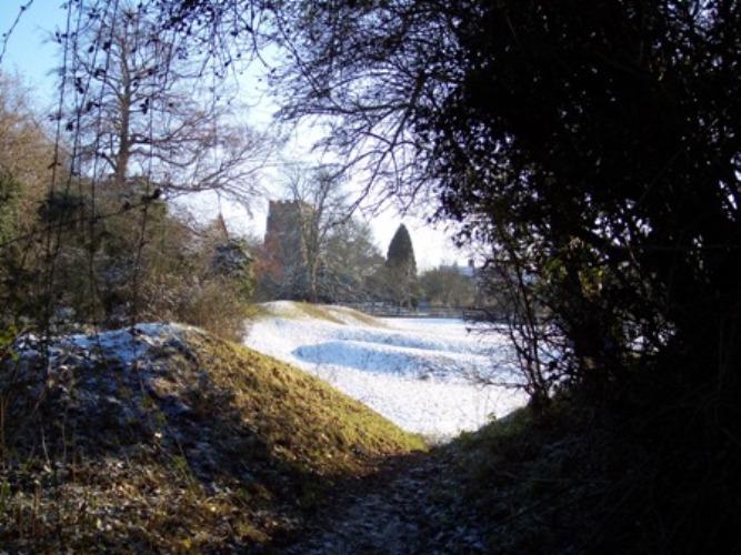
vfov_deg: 37.7
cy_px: 278
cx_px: 370
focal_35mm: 38
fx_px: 813
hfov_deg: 49.0
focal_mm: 8
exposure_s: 1/700
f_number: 2.8
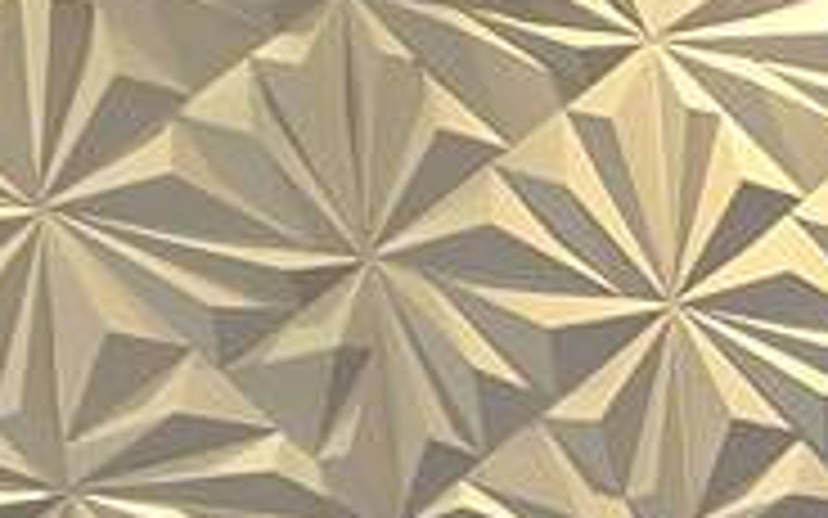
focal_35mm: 108
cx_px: 2475
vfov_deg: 8.4
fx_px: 2437
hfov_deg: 11.4
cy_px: 1901
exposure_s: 1/60
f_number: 2.2
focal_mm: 2.2
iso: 250
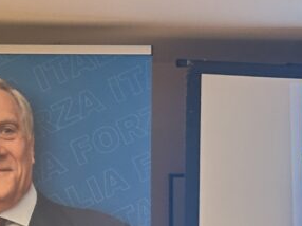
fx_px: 1499
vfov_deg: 8.4
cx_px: -50
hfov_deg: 11.3
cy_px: 350
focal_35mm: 172
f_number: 1.78
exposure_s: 1/33
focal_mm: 6.86
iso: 200
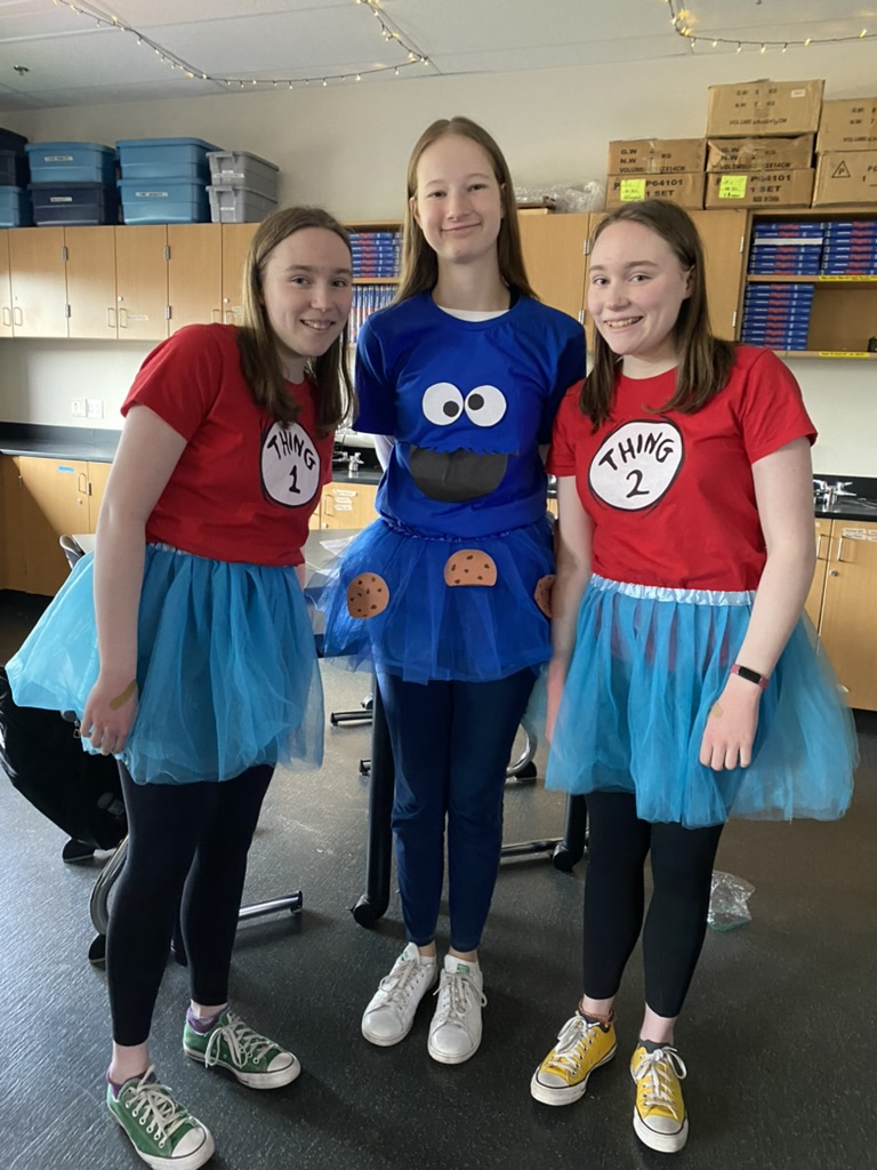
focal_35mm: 26
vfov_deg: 67.3
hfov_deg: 53.1
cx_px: 438
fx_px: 878
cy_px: 585
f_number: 1.8
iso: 500
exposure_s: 1/50
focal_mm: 4.25
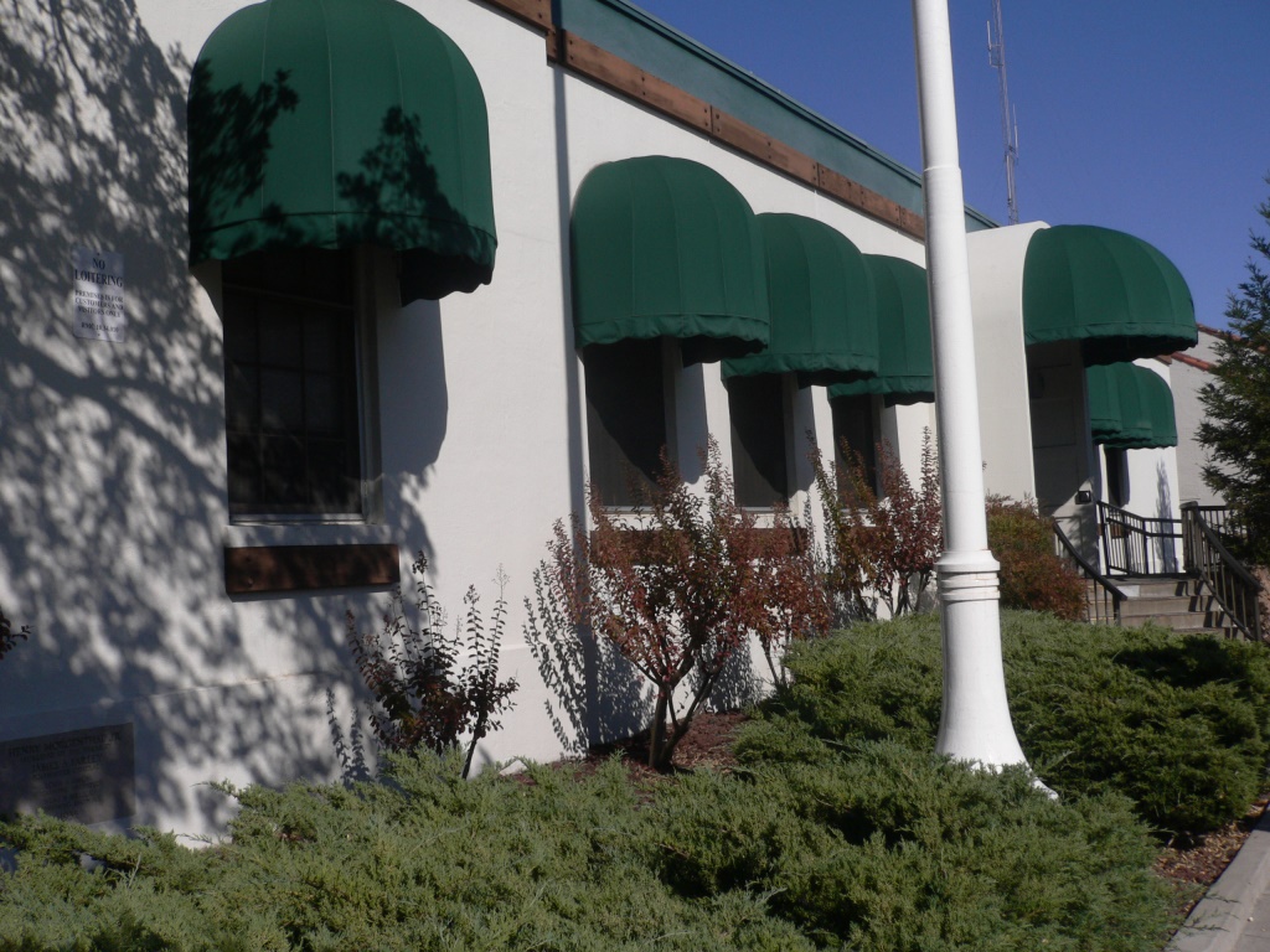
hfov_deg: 52.6
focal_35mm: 35
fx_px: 1284
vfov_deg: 40.7
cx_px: 635
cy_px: 476
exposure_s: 1/800
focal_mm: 5.8
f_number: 5.6
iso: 80
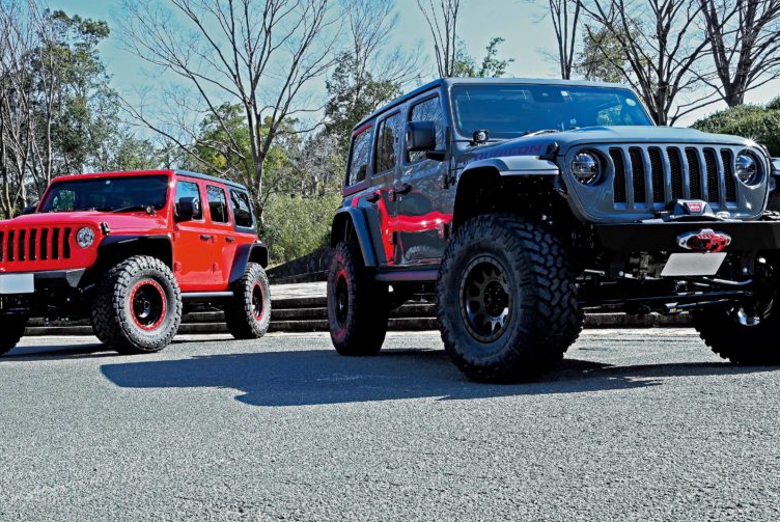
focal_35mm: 49
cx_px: 405
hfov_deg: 40.3
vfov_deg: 27.6
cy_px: 226
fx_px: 1063
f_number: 18
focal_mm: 36
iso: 200
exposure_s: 1/50
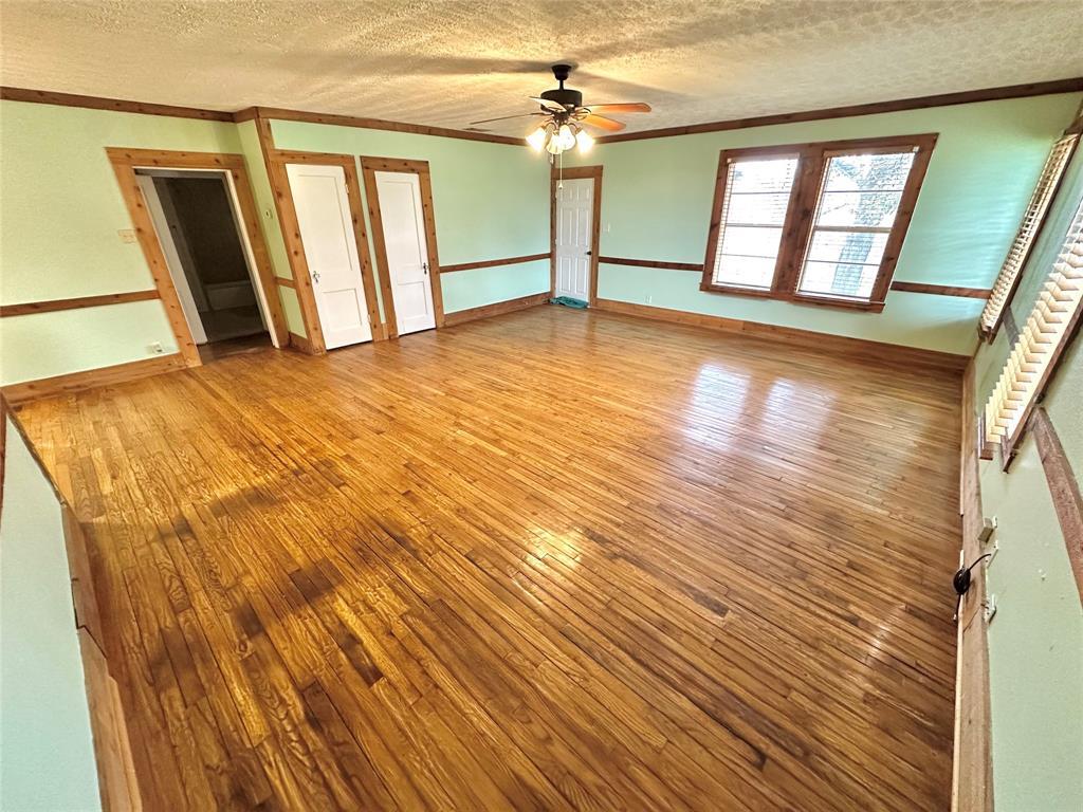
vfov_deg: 85.7
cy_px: 406
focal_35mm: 14
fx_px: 438
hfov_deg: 102.1
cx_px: 542
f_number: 2.2
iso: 640
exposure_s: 1/60
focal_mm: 2.22
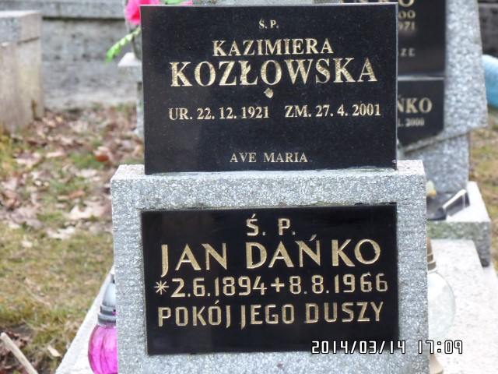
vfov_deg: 10.5
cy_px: 187
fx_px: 2028
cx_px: 249
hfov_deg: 14.0
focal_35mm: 141
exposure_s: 1/60
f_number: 4.2
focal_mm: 25.2
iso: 480
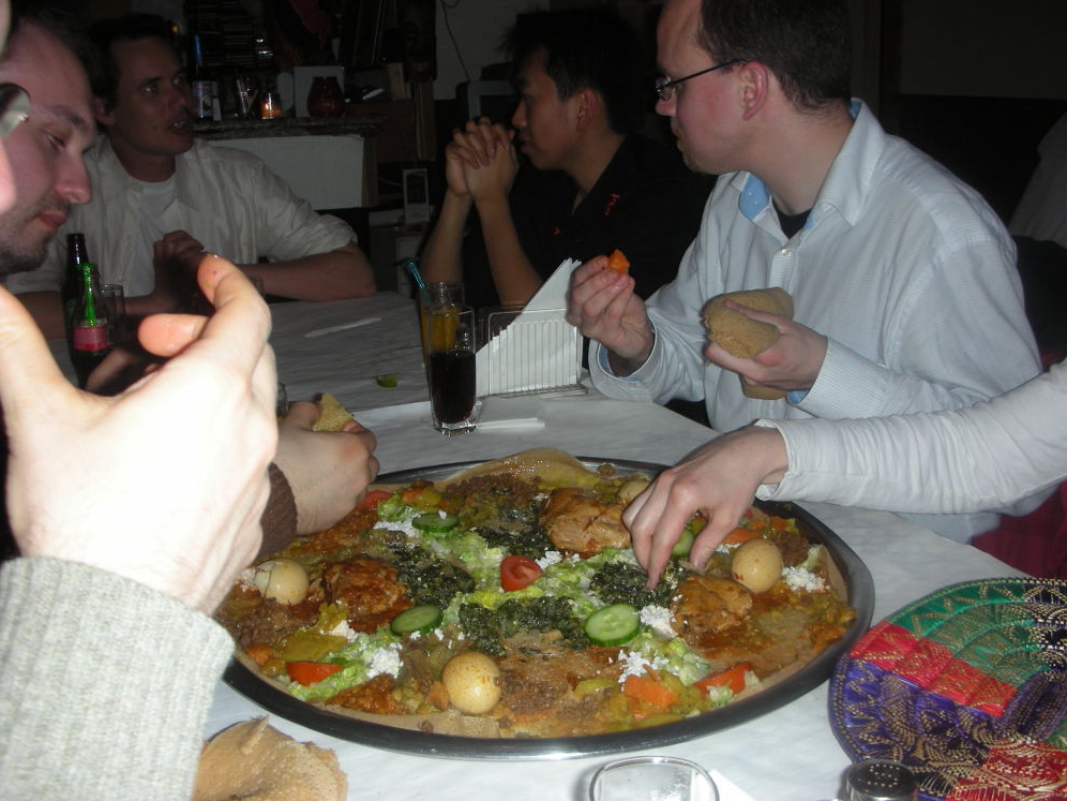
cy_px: 401
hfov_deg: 51.4
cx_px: 534
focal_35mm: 36
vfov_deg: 39.7
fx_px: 1110
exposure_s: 1/60.1
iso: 50
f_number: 3
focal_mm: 5.8
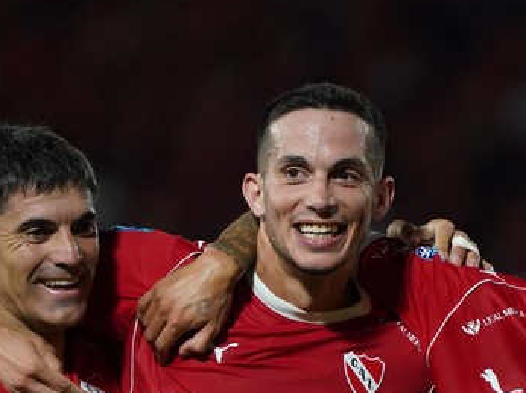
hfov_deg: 1.8
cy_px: 307
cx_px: 348
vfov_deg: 1.3
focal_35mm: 1119
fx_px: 16992
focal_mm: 559
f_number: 6.3
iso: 5000
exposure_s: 1/1000
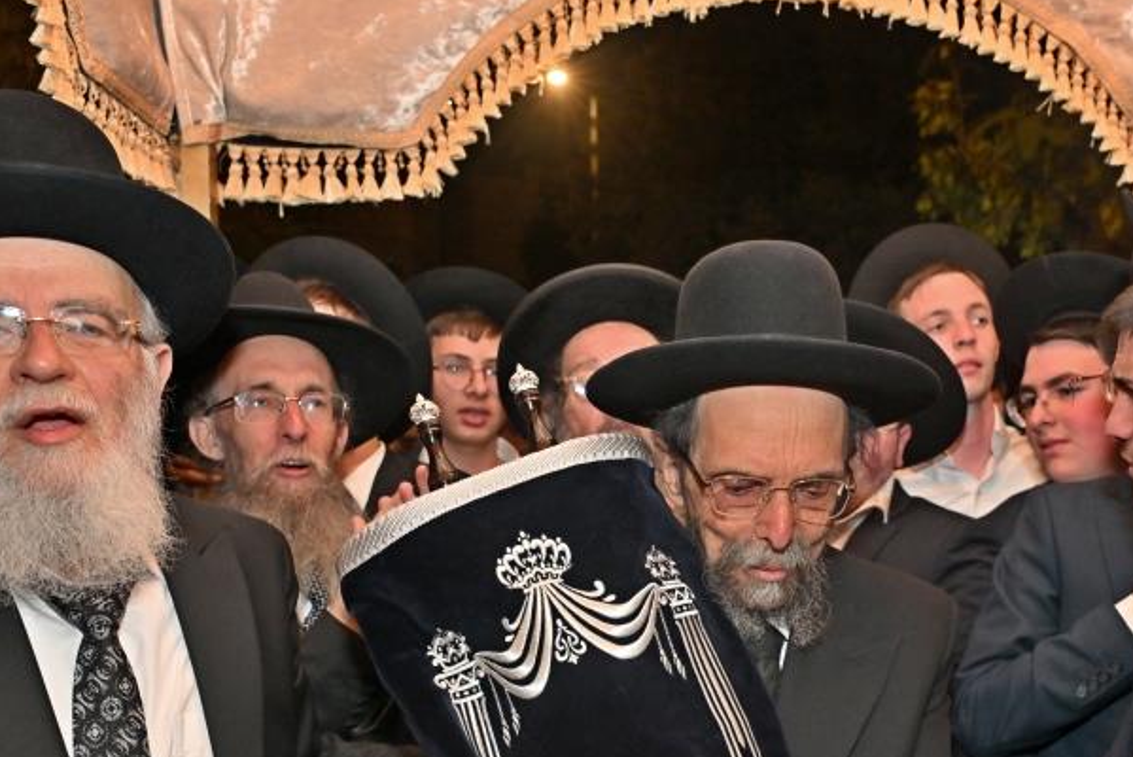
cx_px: 660
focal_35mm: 41
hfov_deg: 47.2
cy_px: 599
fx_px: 1291
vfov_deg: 31.9
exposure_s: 1/160
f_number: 4
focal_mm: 24
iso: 640
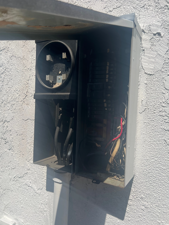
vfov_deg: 67.3
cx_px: 84
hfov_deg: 53.1
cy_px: 112
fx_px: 169
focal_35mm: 26
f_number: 1.5
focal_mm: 5.7
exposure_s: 1/6211
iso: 50
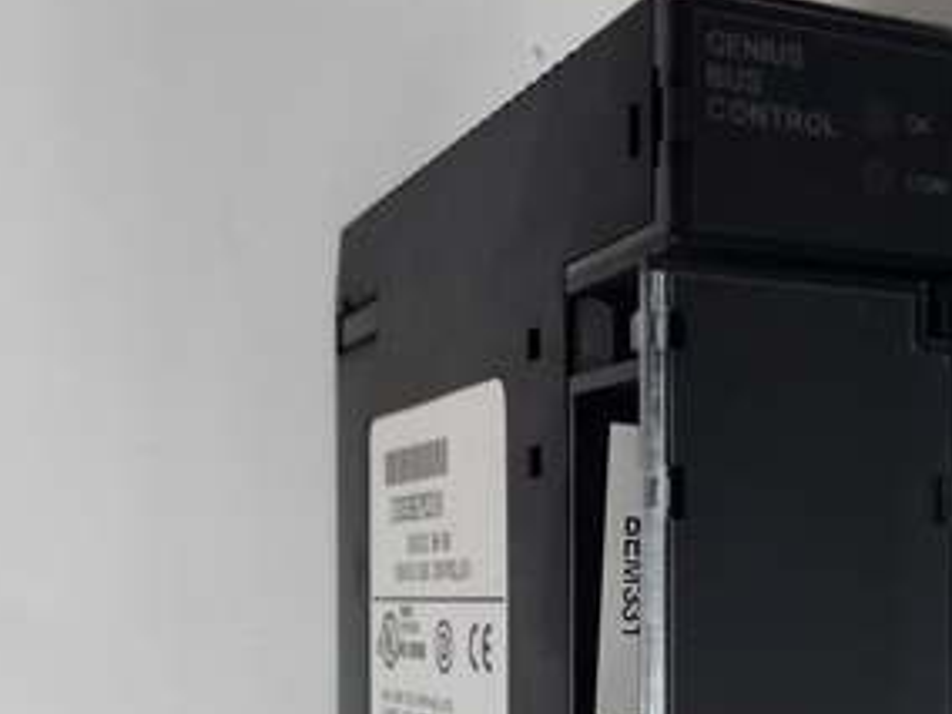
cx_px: 737
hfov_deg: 33.0
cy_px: 654
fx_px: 1568
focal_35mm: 57
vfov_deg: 24.8
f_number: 2
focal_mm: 3.79
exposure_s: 1/33
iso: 194
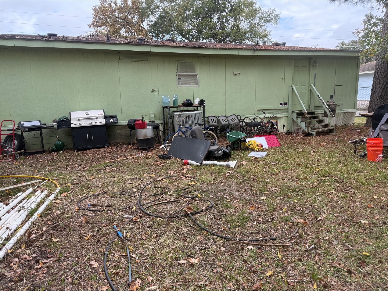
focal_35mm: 24
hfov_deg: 71.6
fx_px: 269
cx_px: 194
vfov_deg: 56.8
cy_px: 146
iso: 100
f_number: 1.78
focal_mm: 6.76
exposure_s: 1/632
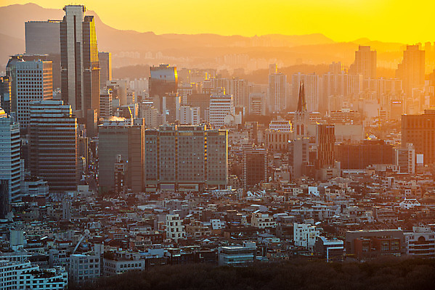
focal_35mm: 165
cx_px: 218
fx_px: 1995
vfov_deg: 8.3
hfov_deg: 12.4
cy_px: 145
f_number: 10
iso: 200
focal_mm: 165
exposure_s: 1/50
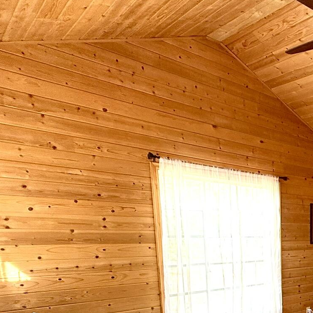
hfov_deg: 39.3
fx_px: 348
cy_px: 291
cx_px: 347
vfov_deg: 43.6
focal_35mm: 34
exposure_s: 1/99
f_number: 2.2
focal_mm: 2.22
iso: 160
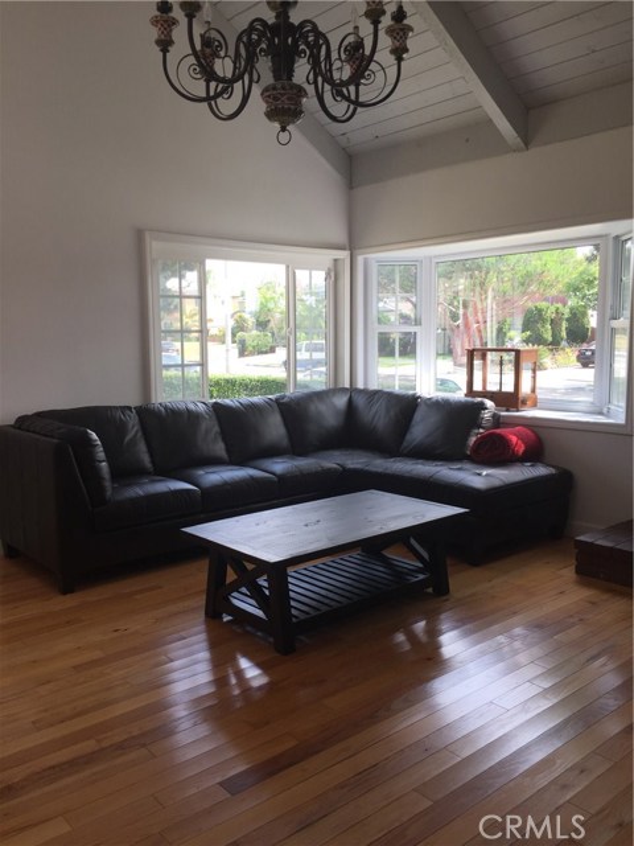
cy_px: 423
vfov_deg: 61.7
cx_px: 317
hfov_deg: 48.2
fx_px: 708
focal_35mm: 29
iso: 32
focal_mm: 4.15
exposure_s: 1/149
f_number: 2.2
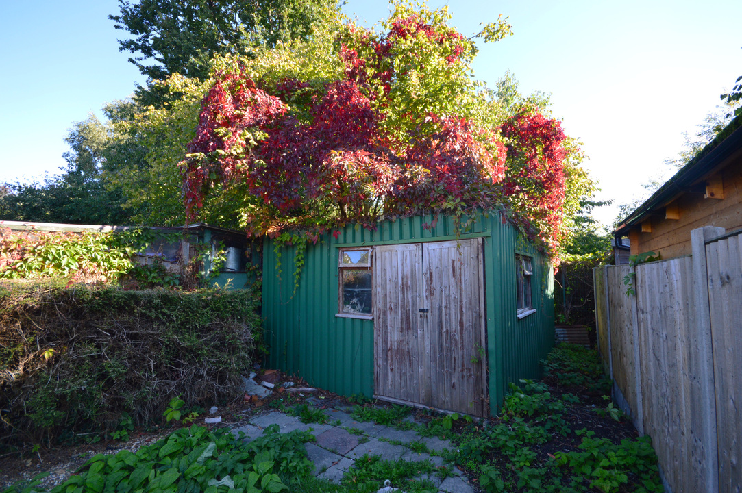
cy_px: 246
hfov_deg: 100.4
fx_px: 309
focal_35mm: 15
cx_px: 371
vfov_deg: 77.2
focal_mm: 10
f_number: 9
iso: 400
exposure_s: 1/125
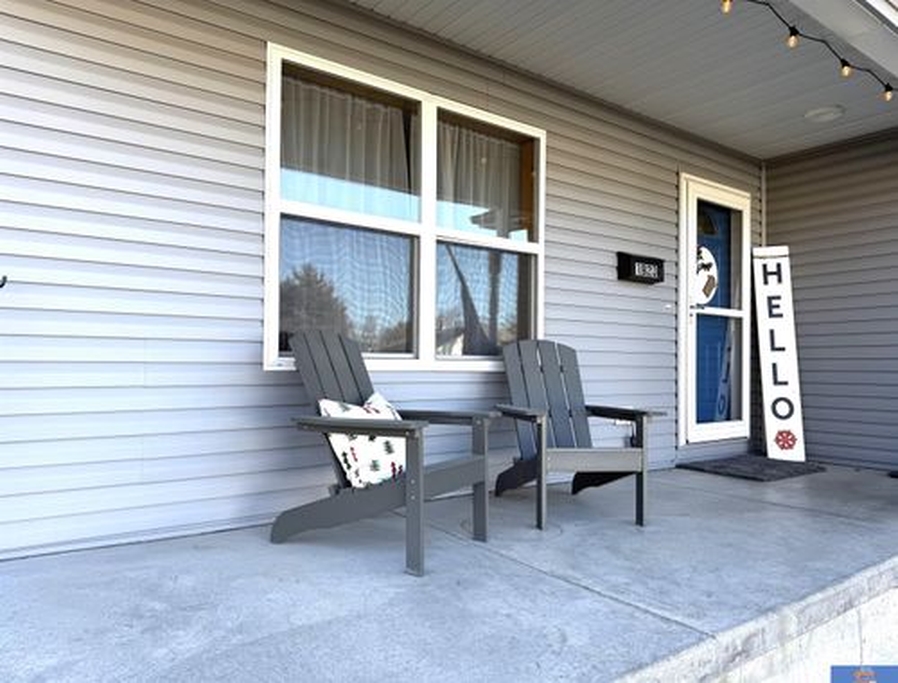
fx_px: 626
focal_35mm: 24
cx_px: 449
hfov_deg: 71.3
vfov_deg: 57.2
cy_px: 342
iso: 80
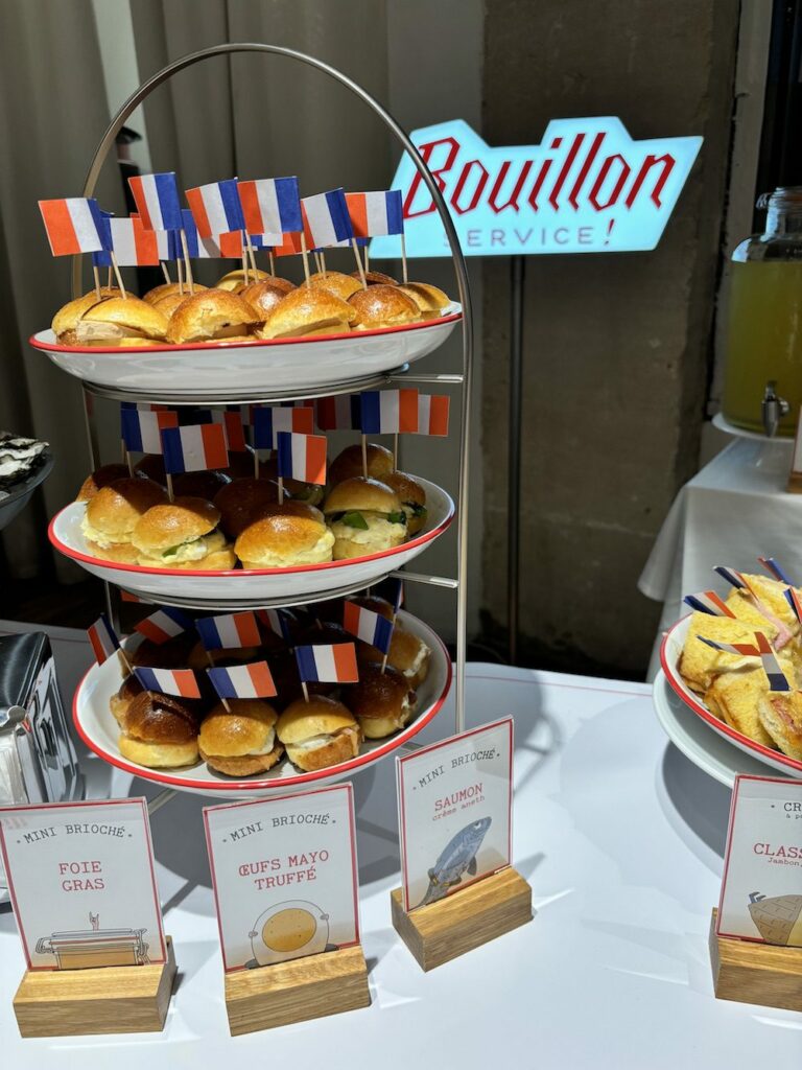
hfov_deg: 53.1
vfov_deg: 67.3
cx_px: 401
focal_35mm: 26
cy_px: 535
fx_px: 803
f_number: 1.6
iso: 40
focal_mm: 5.96
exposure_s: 1/100
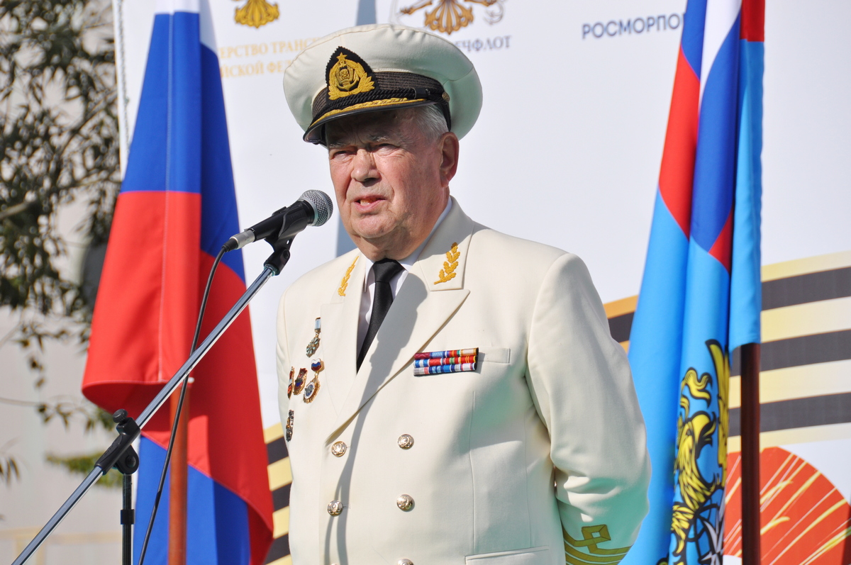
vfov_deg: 4.6
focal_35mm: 300
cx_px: 426
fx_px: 7083
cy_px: 282
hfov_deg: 6.9
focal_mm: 200
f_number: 8
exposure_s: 1/1000
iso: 200
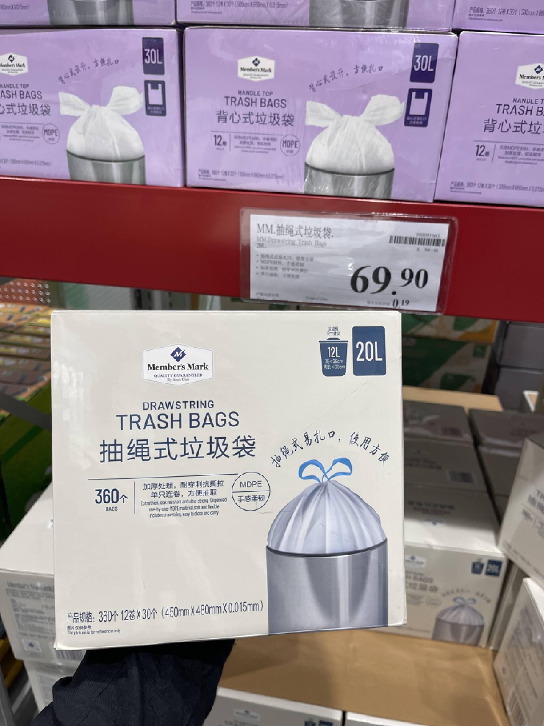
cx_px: 272
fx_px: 545
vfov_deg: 67.3
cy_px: 363
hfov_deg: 53.1
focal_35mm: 26
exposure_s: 1/121
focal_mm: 5.1
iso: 100
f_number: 1.6
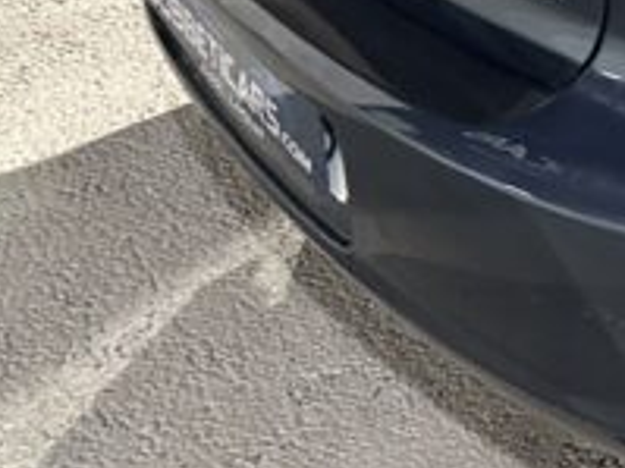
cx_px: 1178
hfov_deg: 16.5
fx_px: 1732
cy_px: -262
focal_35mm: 96
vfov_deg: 14.2
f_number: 1.78
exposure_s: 1/33
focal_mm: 6.86
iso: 800
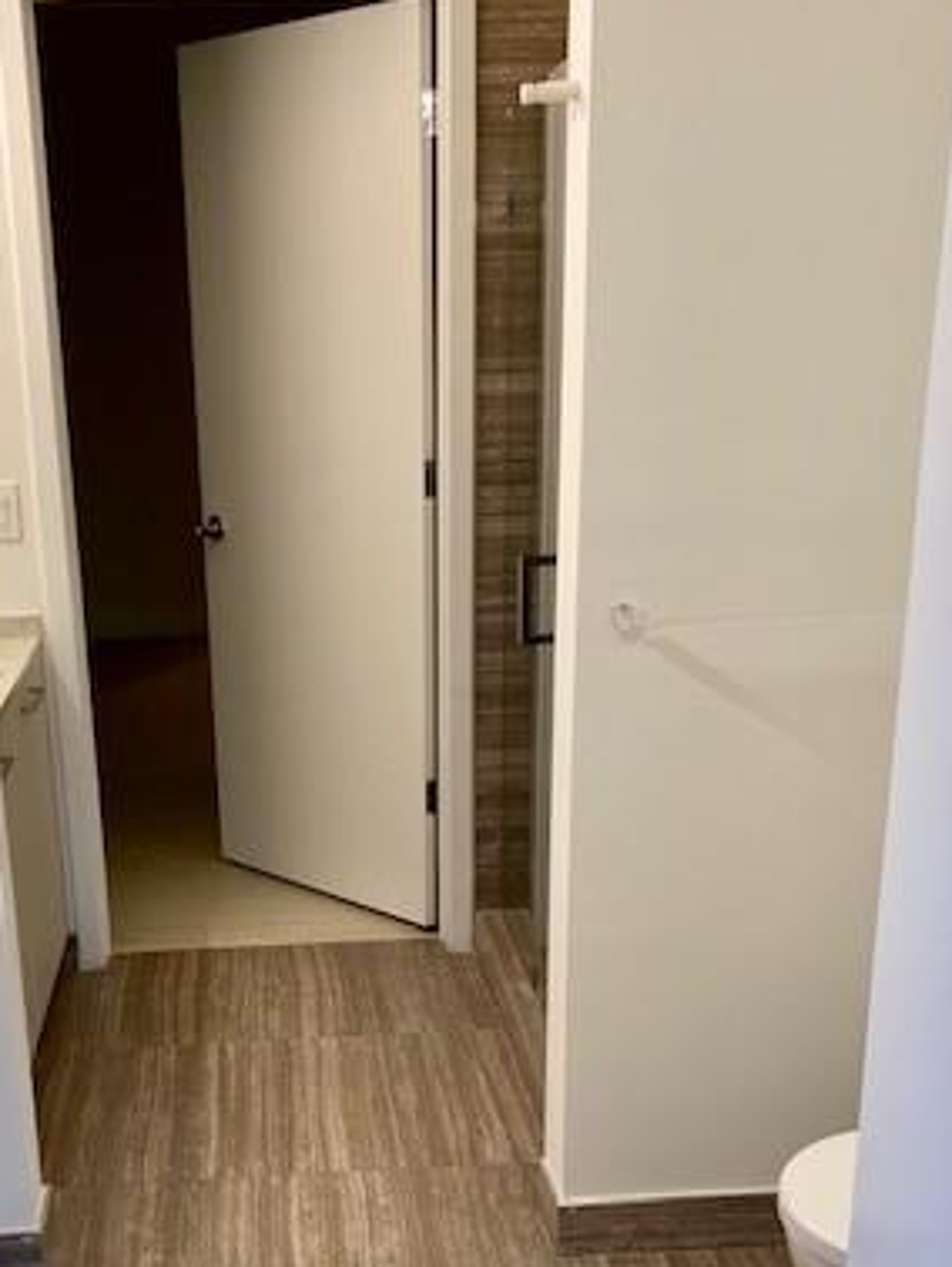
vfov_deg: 41.8
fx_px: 1612
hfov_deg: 32.7
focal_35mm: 44
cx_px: 342
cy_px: 925
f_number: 1.8
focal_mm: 4.25
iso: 64
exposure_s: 1/60
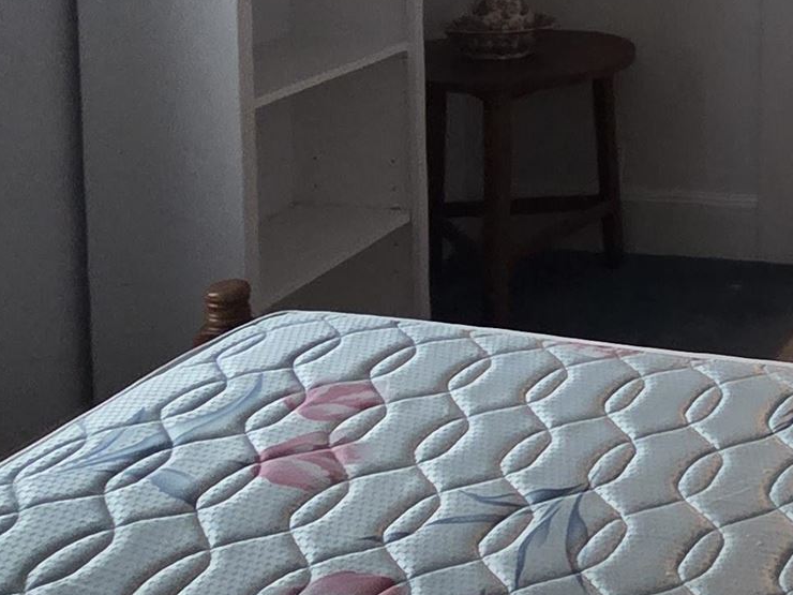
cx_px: 1033
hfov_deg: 28.9
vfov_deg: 24.1
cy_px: -151
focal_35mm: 54
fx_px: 1237
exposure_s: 1/60
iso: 800
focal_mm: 2.2
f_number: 2.2
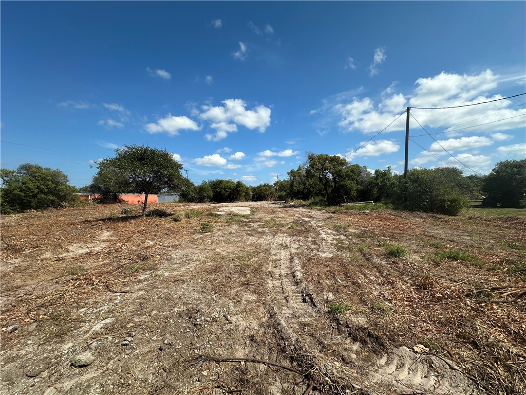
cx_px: 263
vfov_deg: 85.7
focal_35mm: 14
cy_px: 198
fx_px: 213
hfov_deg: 102.1
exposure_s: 1/2564
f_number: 2.2
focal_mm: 2.22
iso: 50
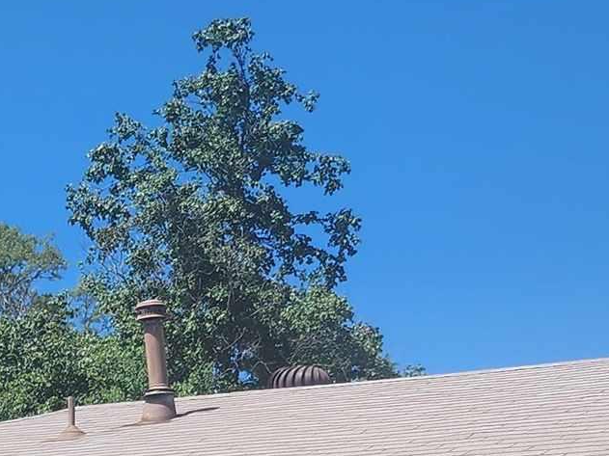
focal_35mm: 112
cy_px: 666
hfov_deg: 17.5
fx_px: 1970
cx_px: 459
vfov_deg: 12.6
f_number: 1.8
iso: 12
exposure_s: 1/1111
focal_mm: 6.4
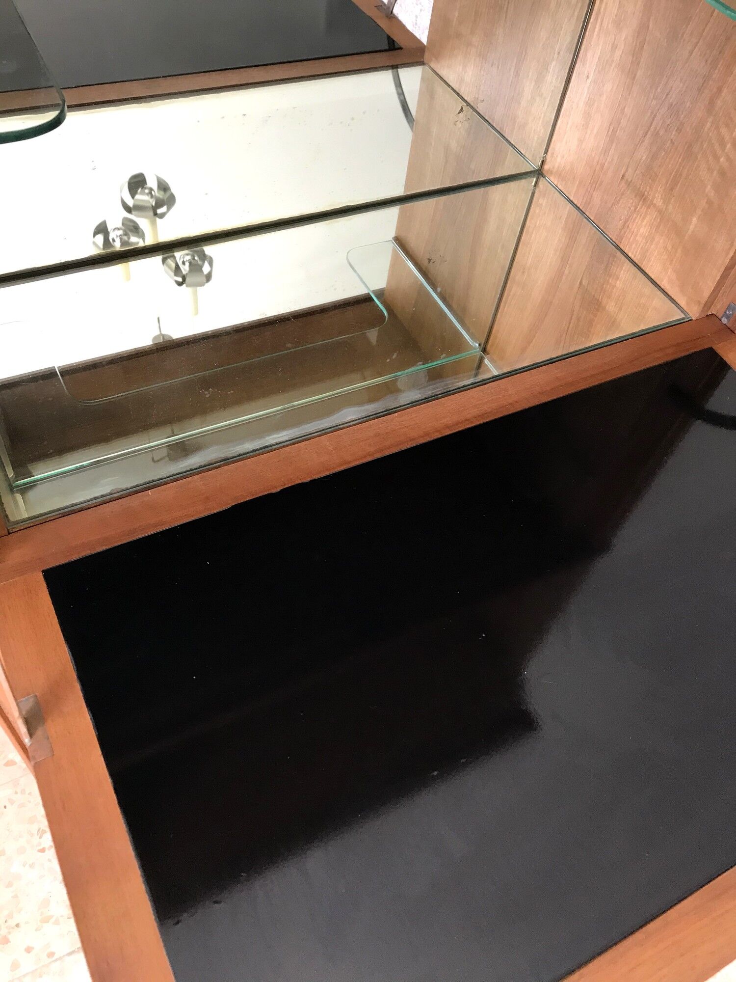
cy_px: 491
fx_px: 794
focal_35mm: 28
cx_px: 368
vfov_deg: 63.4
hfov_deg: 49.7
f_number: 1.8
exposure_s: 1/31
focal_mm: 3.99
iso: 40
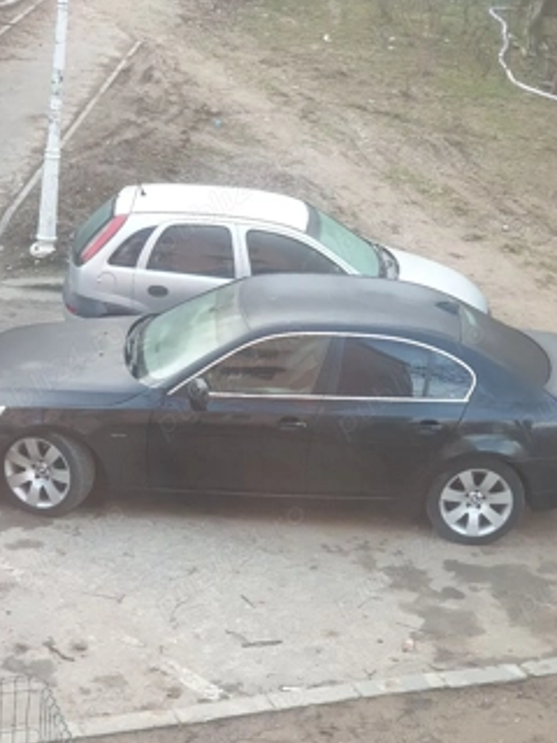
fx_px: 1395
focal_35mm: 65
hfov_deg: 22.6
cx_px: 276
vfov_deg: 29.8
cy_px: 406
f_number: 2.4
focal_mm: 6
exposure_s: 1/33
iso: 160
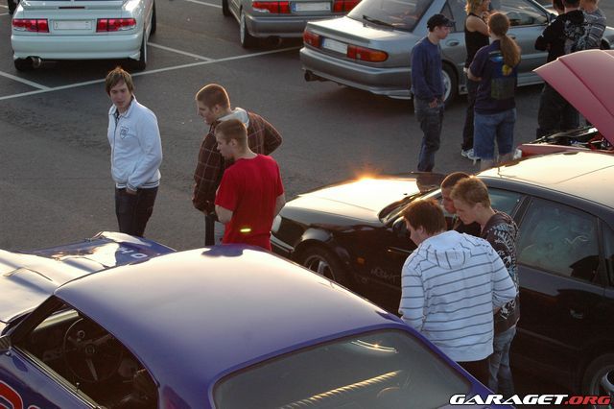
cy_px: 204
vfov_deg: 16.2
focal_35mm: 84
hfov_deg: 24.2
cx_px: 307
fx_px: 1432
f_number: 5.6
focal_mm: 56
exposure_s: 1/250
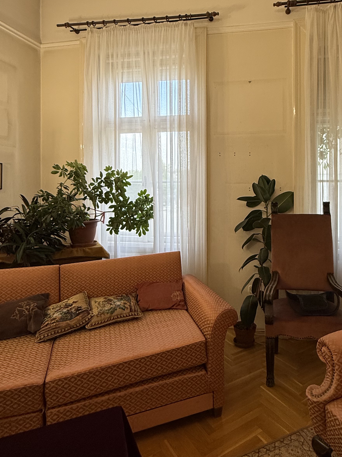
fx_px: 316
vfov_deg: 71.0
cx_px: 222
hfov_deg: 55.9
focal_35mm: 24
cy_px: 187
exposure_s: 1/100
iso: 160
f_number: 2.2
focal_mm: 2.22
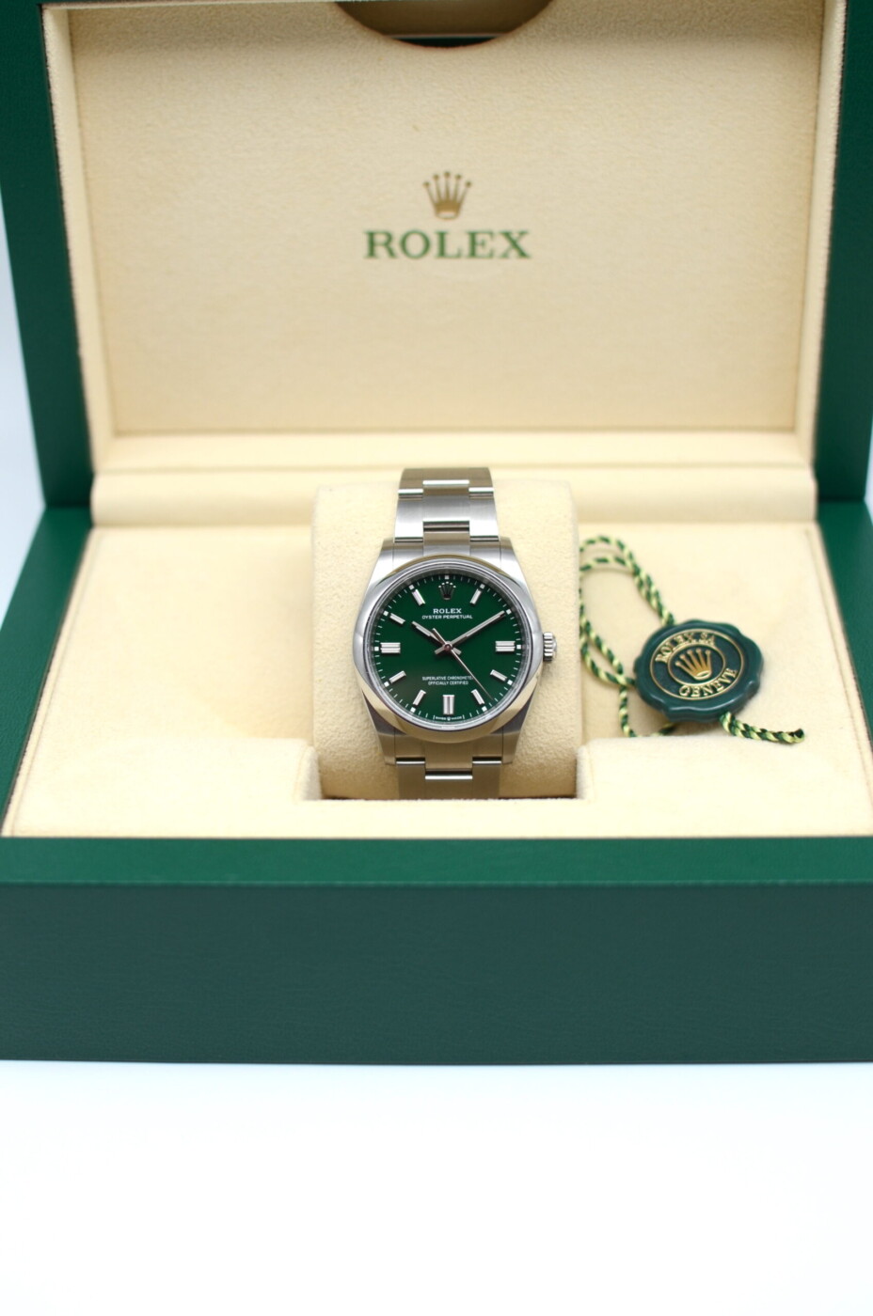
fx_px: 1917
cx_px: 436
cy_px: 658
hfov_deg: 25.7
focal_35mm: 52
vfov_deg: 37.9
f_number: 2.5
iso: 200
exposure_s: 1/400
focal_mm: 35
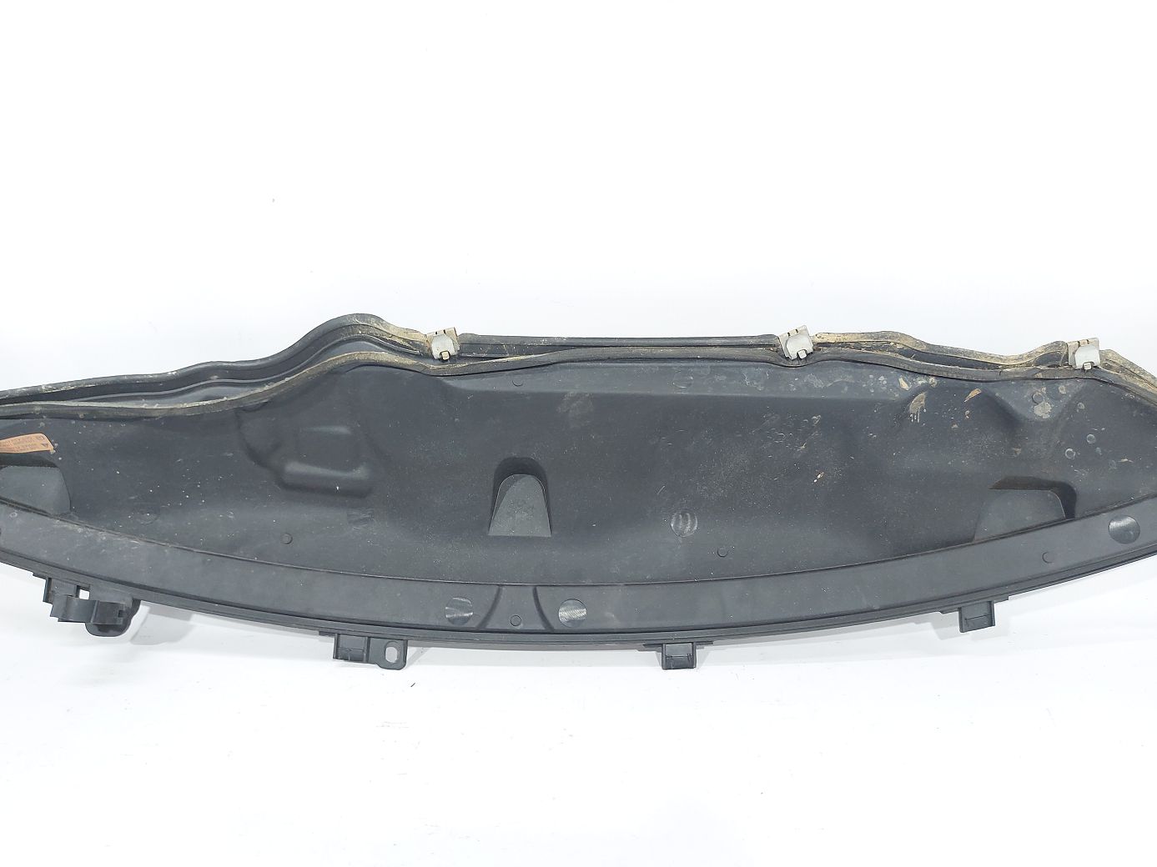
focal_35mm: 24
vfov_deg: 56.8
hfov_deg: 71.6
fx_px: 802
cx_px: 578
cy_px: 434
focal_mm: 5.23
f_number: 1.8
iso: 125
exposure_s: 1/50
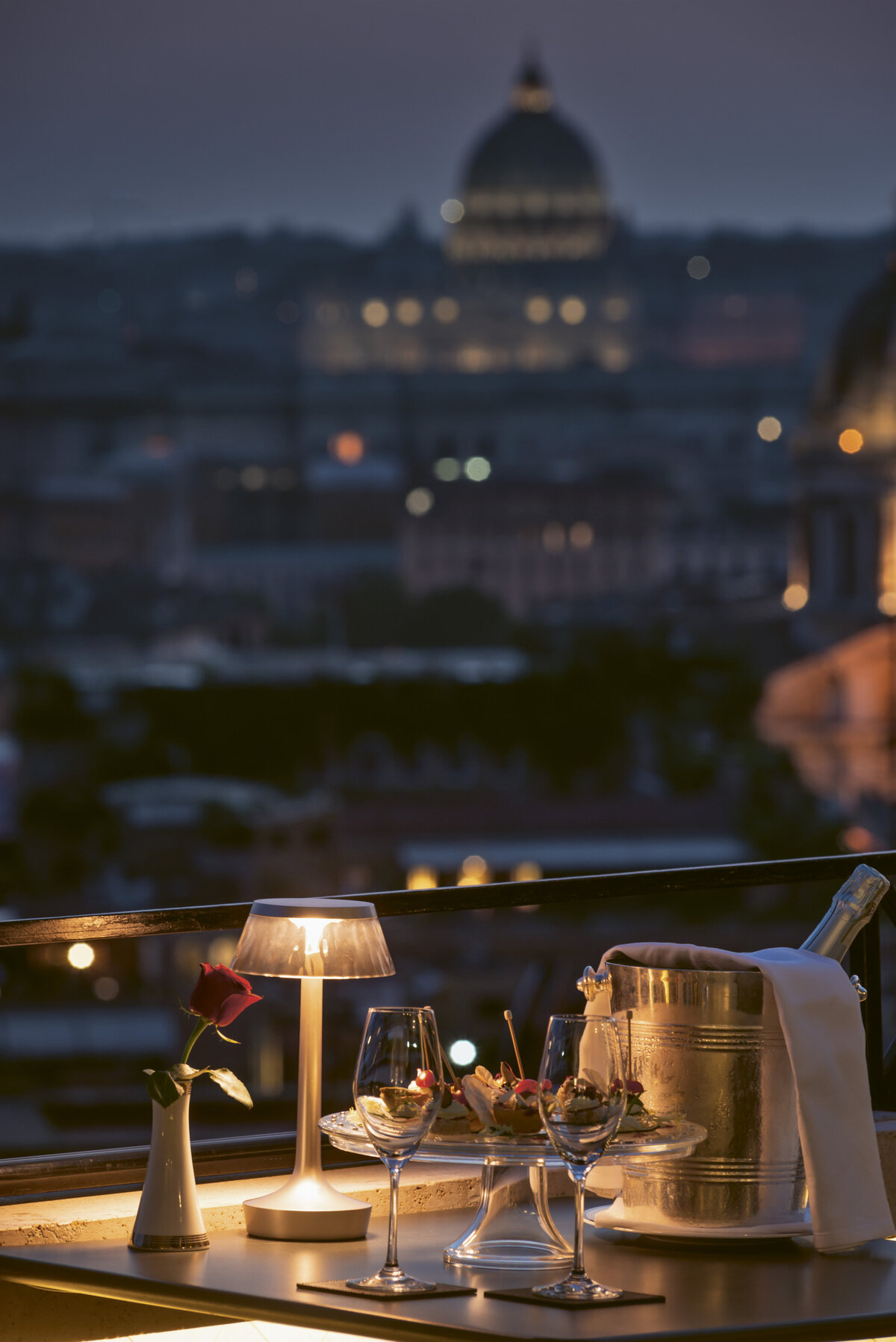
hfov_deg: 7.4
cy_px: 671
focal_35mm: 185
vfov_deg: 11.1
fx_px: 6901
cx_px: 448
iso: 200
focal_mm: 185
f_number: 11
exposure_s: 1/2
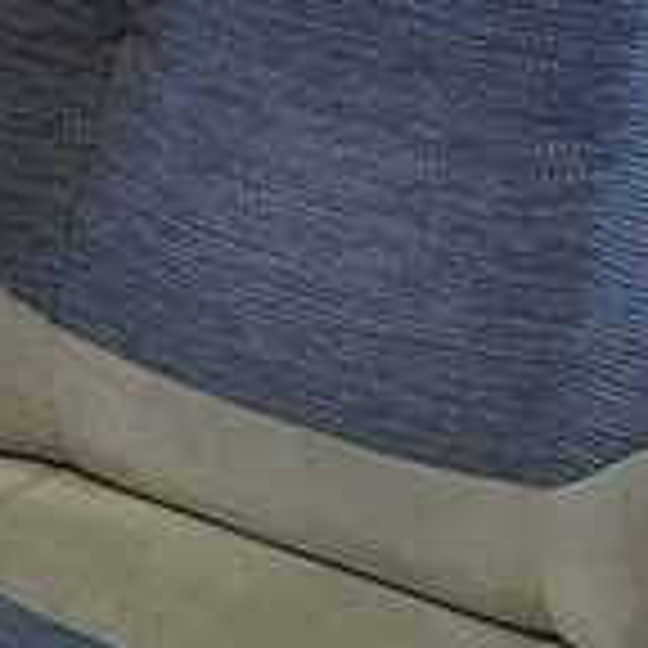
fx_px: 4320
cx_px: -666
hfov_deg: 8.2
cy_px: -810
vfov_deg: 8.0
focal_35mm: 204
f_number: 1.8
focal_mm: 5.54
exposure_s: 1/50
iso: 250
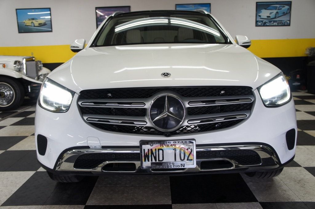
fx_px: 275
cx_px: 158
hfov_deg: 59.5
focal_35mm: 32
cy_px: 104
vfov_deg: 41.6
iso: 200
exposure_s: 1/40
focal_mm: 21
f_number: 4
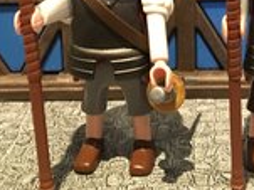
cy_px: -35
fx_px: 565
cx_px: 175
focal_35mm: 77
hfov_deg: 25.2
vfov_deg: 18.2
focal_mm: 4.15
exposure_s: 1/17
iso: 250
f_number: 2.2
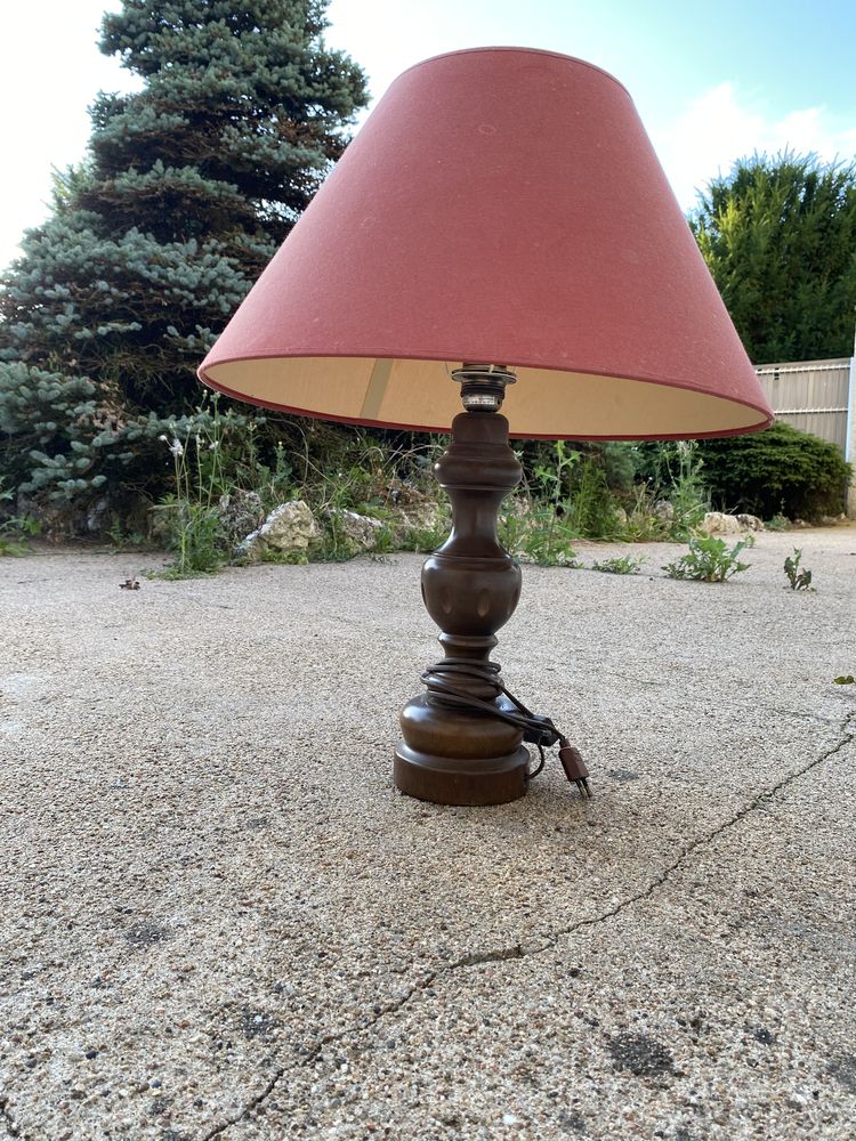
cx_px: 428
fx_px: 857
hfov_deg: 53.1
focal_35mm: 26
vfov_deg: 67.3
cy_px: 570
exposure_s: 1/121
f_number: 1.8
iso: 40
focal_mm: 4.25
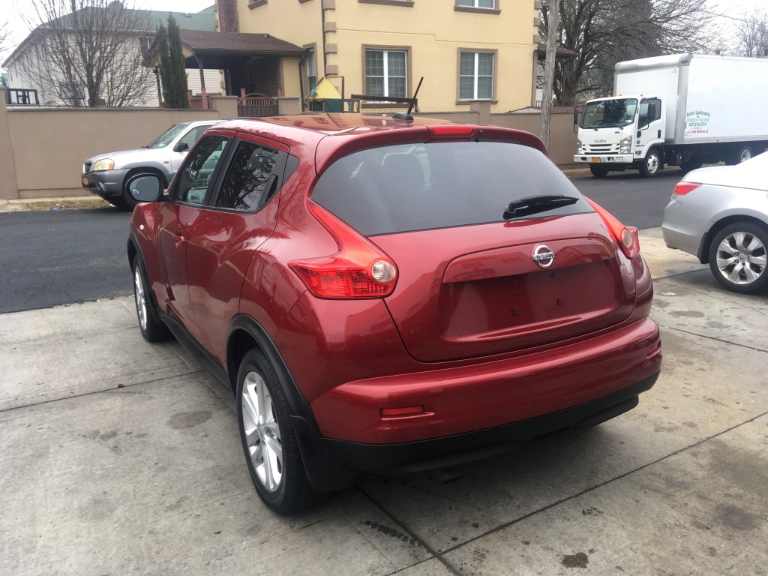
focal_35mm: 29
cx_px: 384
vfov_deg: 48.2
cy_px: 288
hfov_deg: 61.7
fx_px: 643
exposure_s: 1/120
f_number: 2.2
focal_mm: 4.15
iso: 25
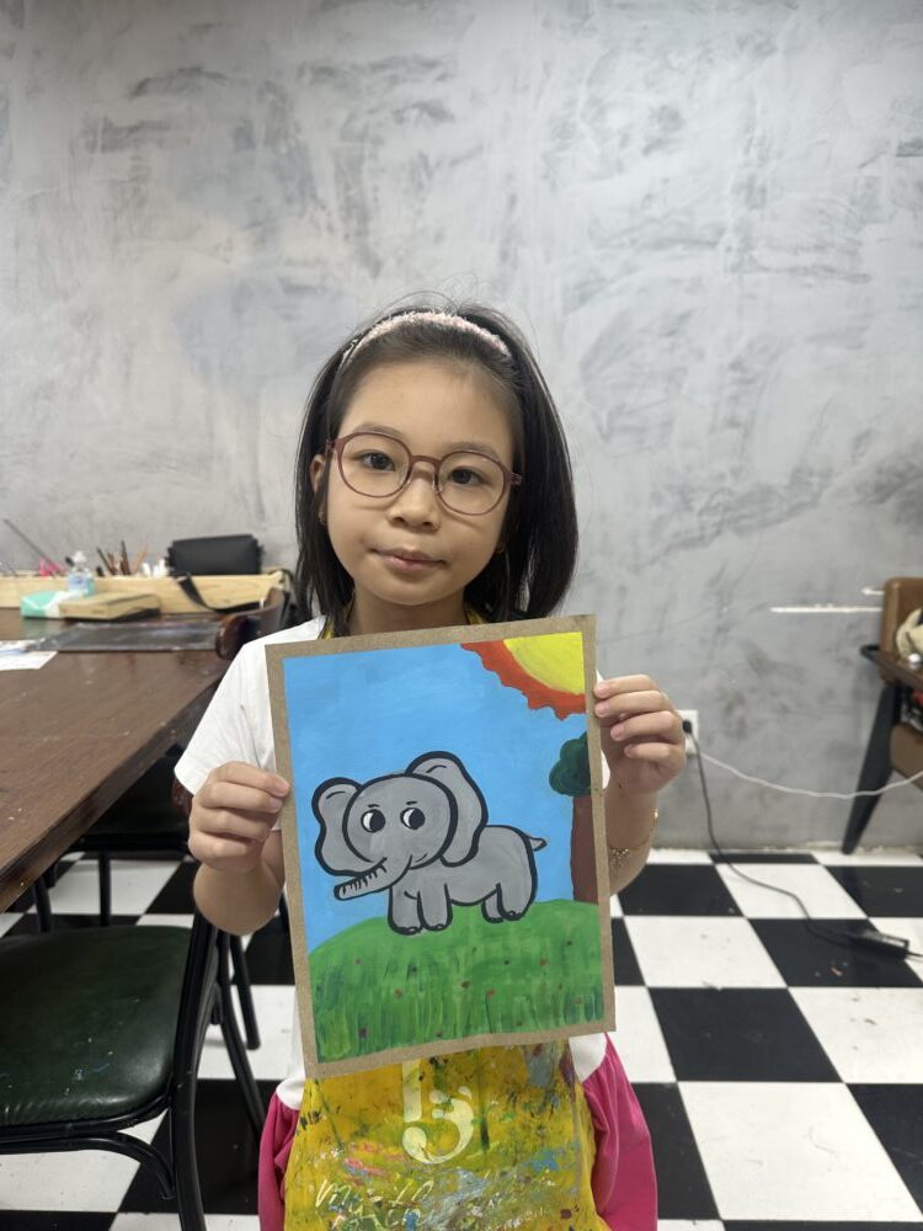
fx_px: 853
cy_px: 616
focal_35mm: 24
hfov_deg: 56.8
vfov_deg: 71.6
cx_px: 462
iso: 100
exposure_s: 1/100
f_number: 1.78
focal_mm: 6.86
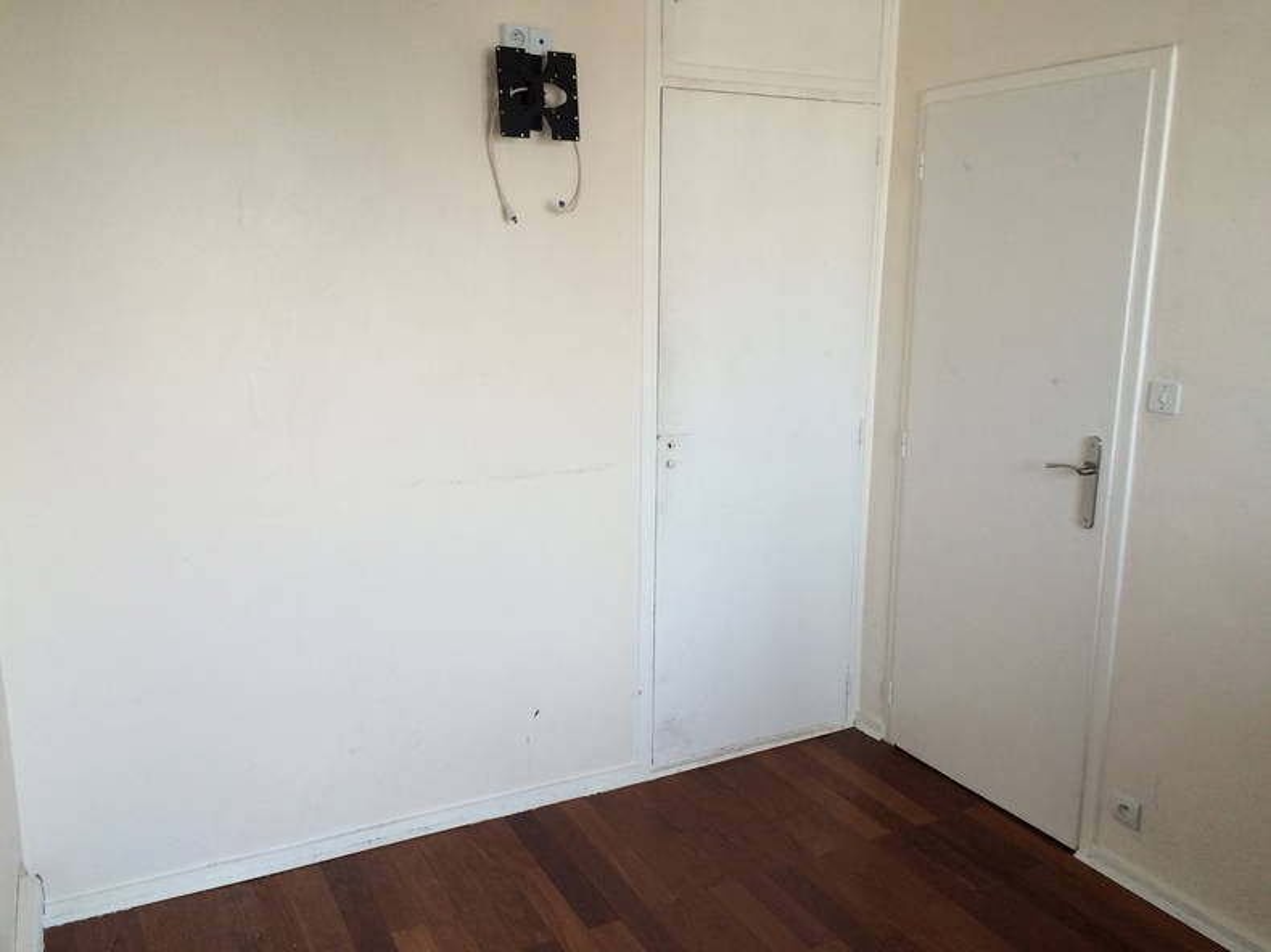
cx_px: 636
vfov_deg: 48.2
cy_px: 476
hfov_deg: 61.7
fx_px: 1064
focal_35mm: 29
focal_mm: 4.15
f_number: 2.2
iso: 64
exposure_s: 1/33
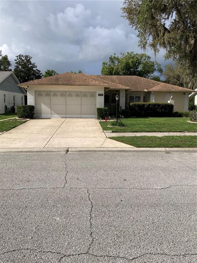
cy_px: 132
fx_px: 213
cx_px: 98
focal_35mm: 28
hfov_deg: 49.7
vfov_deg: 63.5
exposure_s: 1/3247
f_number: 1.8
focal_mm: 3.99
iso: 25
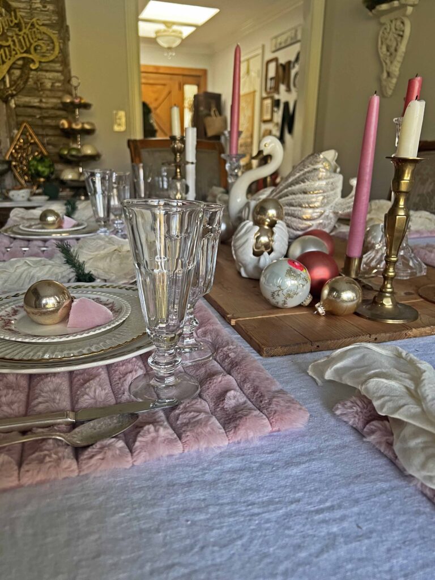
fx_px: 436
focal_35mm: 26
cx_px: 218
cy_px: 290
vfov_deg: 67.3
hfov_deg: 53.1
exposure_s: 1/91
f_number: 1.5
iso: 125
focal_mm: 5.7
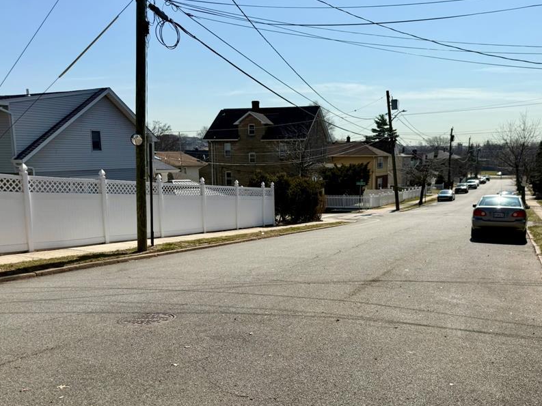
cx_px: 306
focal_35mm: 31
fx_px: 485
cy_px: 238
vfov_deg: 45.3
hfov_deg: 58.1
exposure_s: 1/9091
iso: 80
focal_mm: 6.76
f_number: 1.78
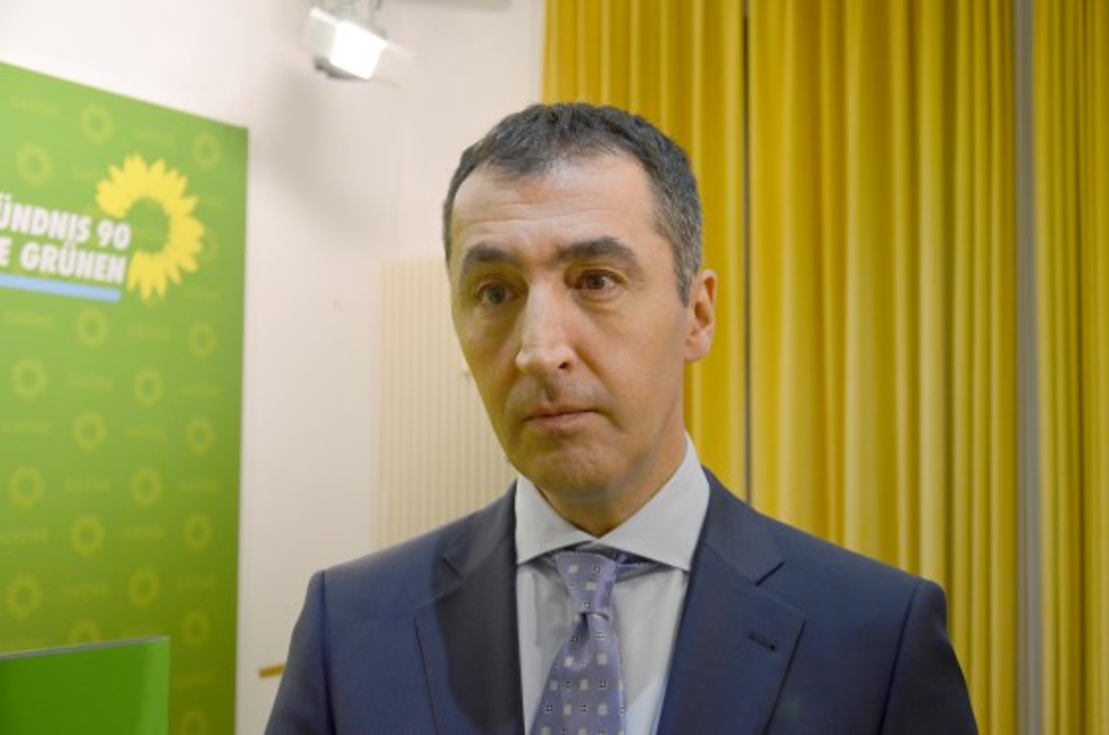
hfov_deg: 41.2
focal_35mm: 48
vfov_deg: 28.0
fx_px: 1476
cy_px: 368
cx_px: 554
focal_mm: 32
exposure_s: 1/60
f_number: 4.2
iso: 800
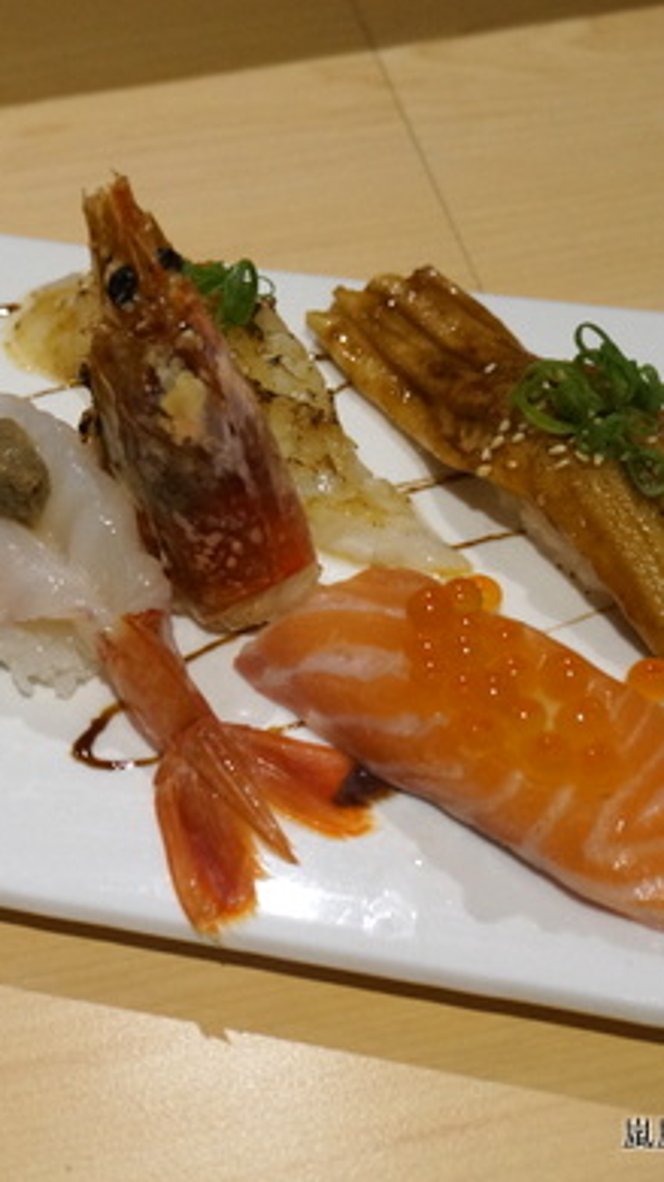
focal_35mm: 67
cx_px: 221
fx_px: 2100
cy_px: 550
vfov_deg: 31.4
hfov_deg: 17.9
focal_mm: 26
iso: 1600
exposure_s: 1/60
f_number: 4.5
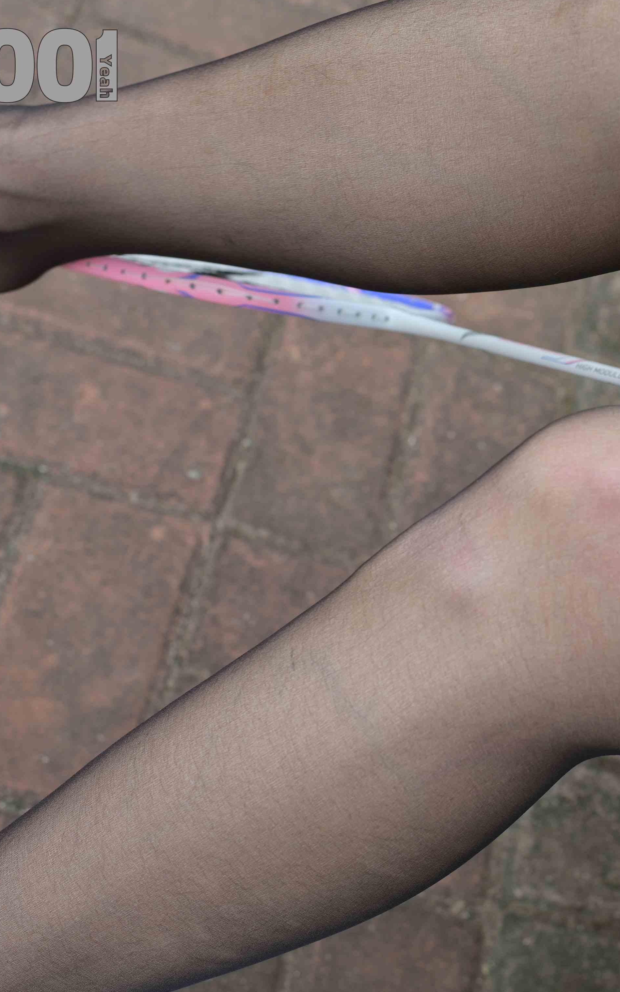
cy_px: 492
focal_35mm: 54
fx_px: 1460
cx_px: 648
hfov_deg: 22.8
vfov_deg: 37.5
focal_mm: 35
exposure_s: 1/320
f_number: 5.6
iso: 200
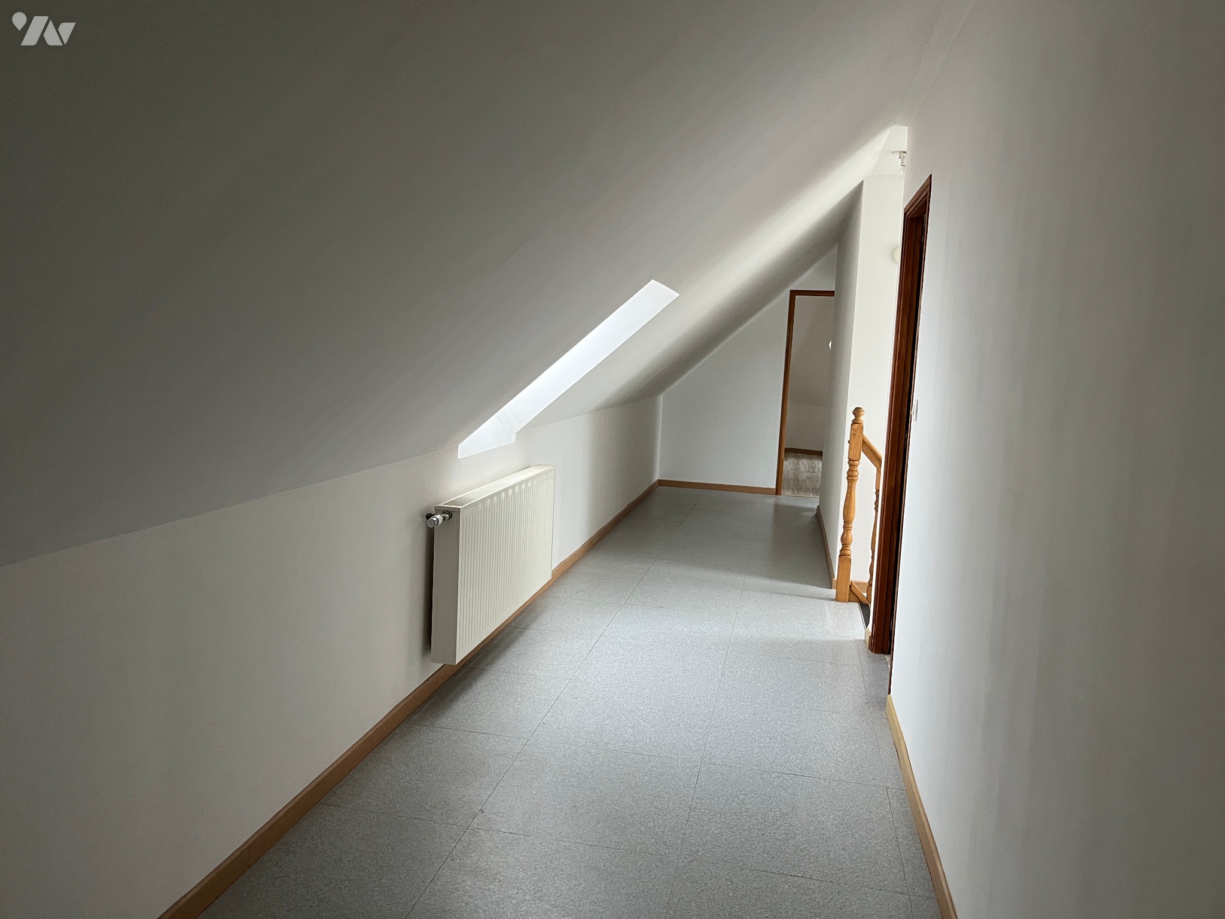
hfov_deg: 67.3
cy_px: 460
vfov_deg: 53.1
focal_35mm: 26
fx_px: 920
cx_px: 612
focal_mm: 5.1
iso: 320
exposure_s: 1/60
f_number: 1.6
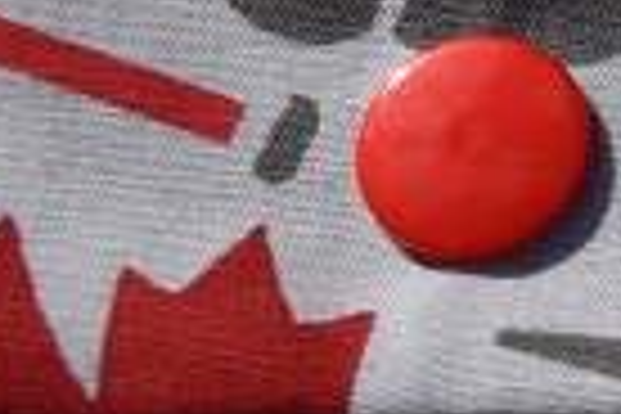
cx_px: 1827
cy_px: -783
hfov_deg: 7.6
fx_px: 4122
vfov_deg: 5.4
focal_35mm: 239
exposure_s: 1/1000
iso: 200
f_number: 10
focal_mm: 22
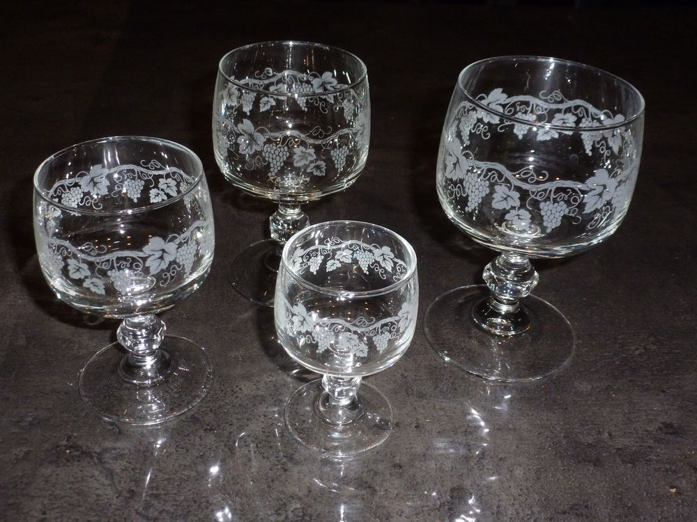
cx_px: 348
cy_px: 261
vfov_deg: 37.7
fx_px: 765
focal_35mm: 38
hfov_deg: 49.0
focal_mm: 6.8
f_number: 3.8
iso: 320
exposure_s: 1/60
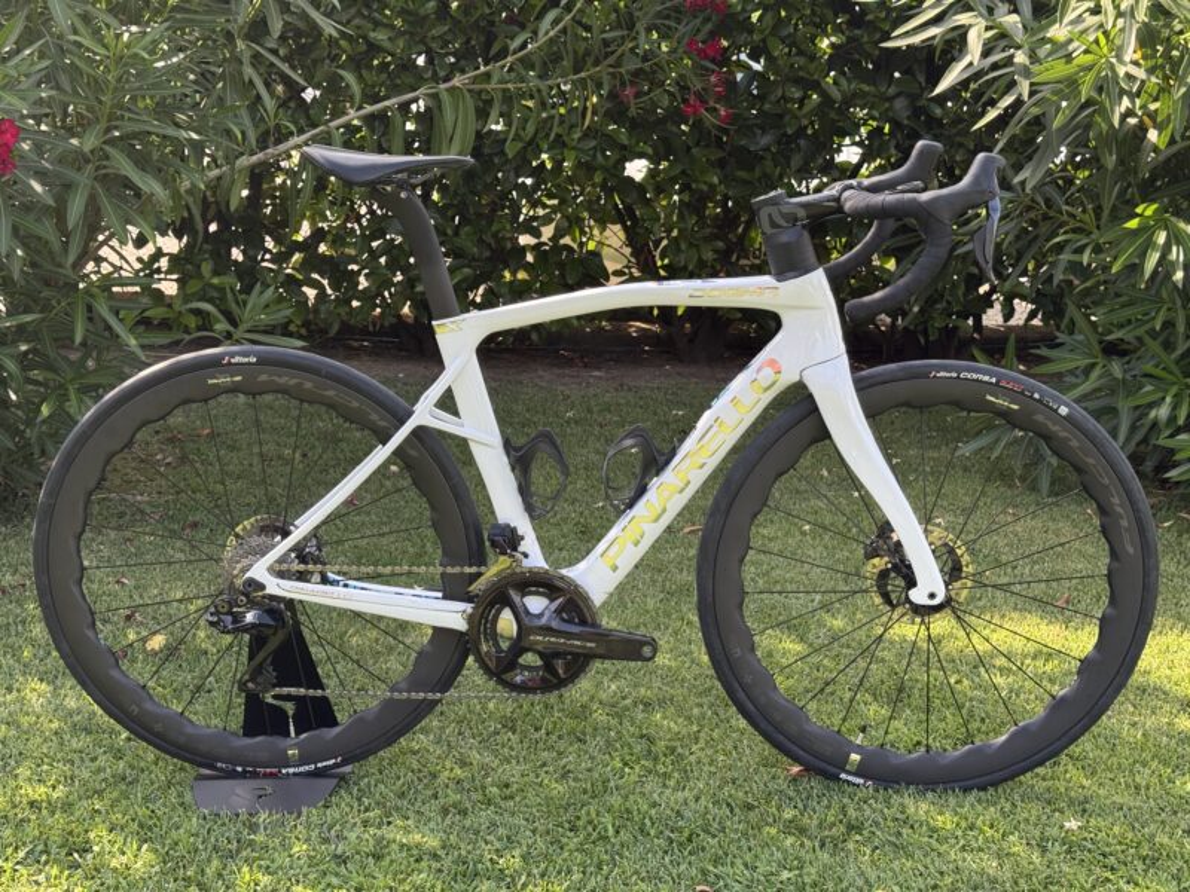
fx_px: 1650
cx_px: 595
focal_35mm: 48
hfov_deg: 39.7
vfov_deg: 30.3
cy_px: 446
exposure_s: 1/700
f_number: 1.78
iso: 64
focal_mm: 6.76
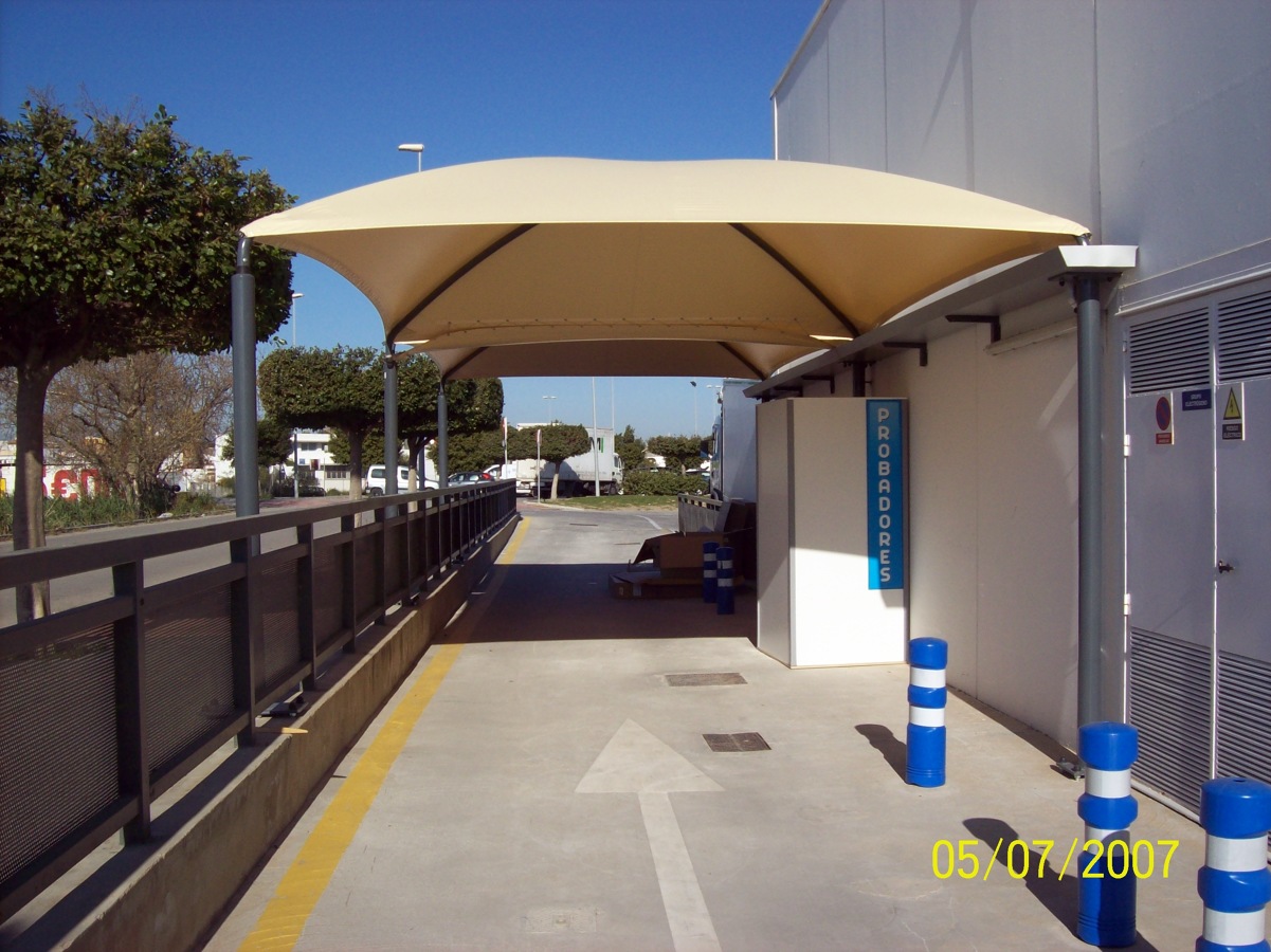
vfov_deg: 39.6
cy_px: 476
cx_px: 636
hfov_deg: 51.4
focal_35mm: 36
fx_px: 1321
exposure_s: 1/912
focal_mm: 6
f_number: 4.8
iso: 80
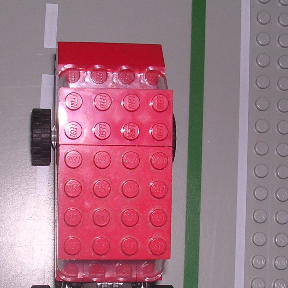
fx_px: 725
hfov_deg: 22.4
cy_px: 222
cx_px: 108
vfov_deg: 22.2
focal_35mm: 77
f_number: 5.6
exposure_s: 1/60.1
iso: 100
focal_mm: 5.8
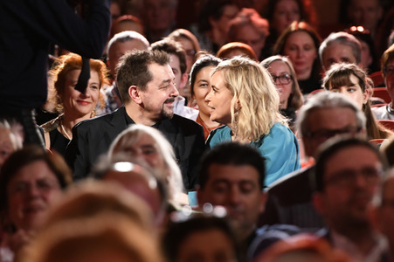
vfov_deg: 6.9
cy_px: 131
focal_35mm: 200
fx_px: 2187
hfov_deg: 10.3
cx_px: 197
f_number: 3.5
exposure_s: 1/80
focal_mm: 200
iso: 3200
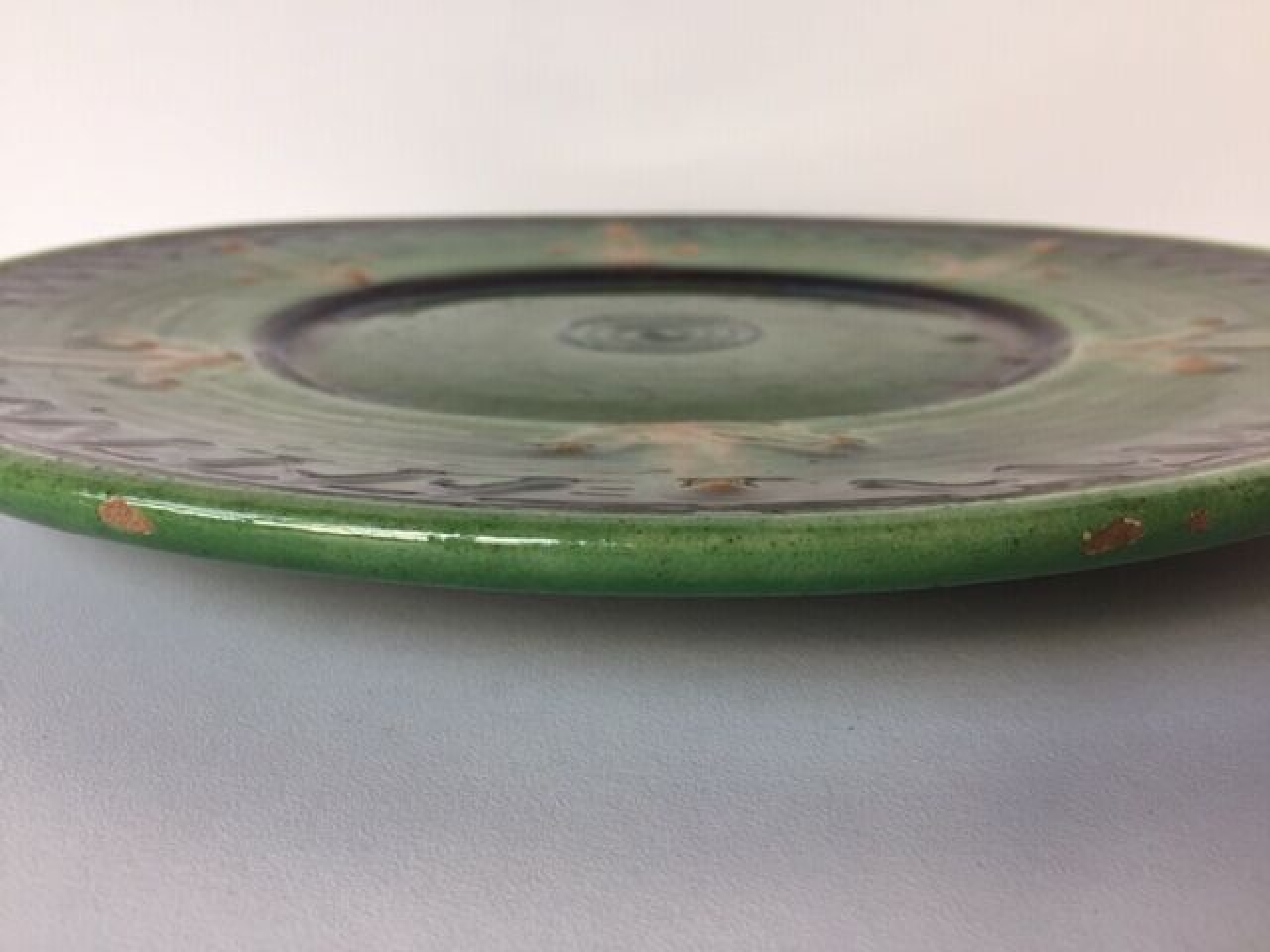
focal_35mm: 29
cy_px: 476
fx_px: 1064
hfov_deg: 61.7
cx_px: 635
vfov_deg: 48.2
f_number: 2.2
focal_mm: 4.15
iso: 40
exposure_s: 1/100
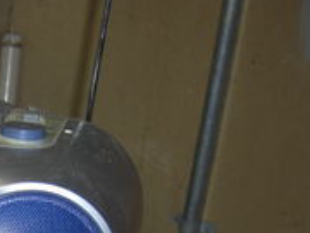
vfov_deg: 10.5
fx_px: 1209
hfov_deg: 13.7
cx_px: -164
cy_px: 383
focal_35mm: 135
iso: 100
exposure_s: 1/60
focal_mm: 7.9
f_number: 2.8
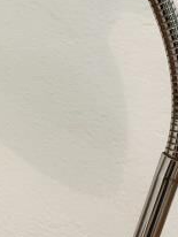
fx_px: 883
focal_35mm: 129
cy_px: 75
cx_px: -60
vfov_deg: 15.2
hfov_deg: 11.2
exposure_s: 1/50
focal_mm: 4.3
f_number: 1.5
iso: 250
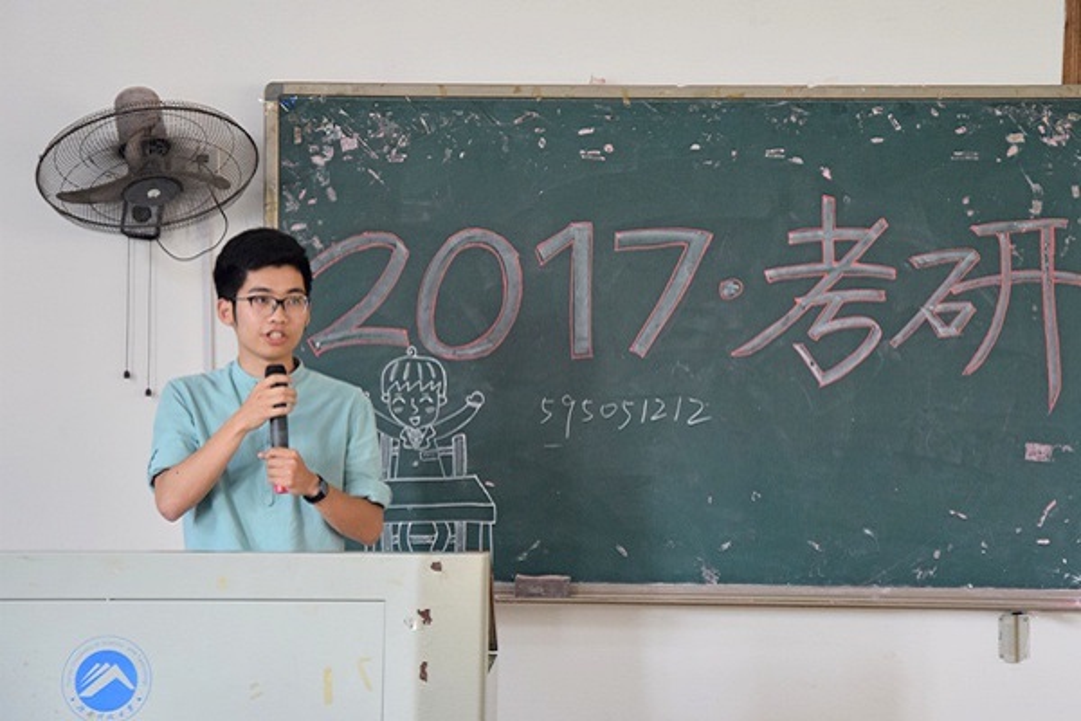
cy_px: 360
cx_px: 540
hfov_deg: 19.5
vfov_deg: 13.0
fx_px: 3153
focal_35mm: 105
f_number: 5.3
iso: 1600
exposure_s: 1/60
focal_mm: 70
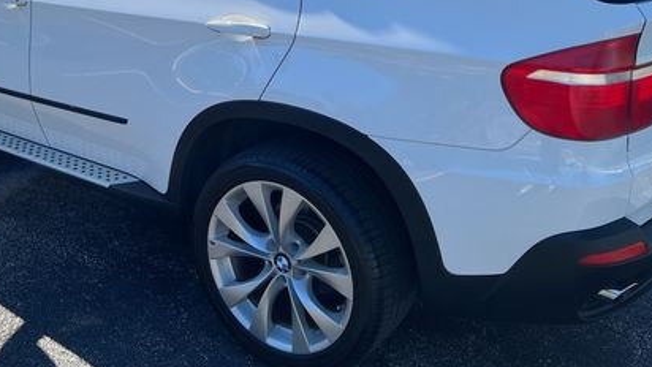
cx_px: 258
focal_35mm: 44
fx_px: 761
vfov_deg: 26.3
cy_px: 38
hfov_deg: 46.1
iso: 50
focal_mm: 5.7
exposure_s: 1/1344
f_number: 1.5
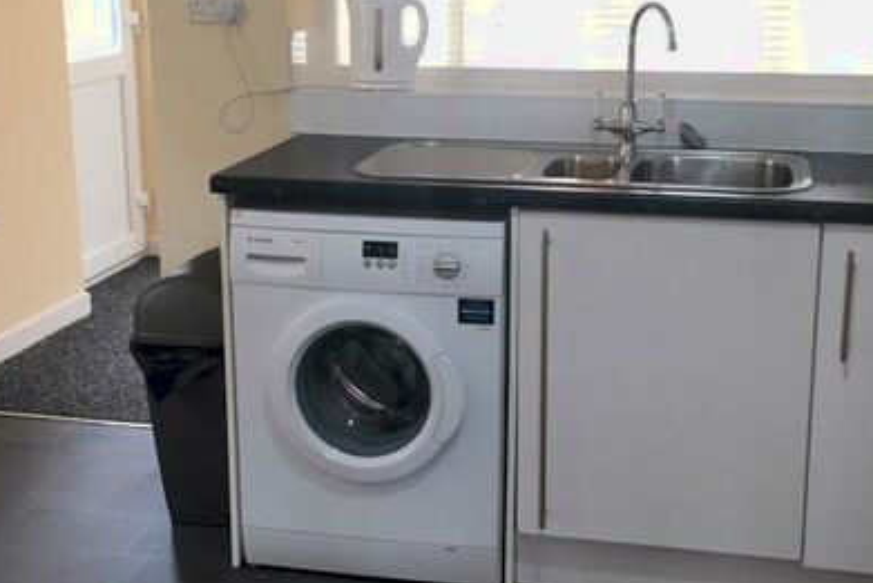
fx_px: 1310
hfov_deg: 36.8
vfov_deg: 25.1
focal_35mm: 54
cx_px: 464
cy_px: 256
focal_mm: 4.15
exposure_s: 1/30
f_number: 2.2
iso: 50
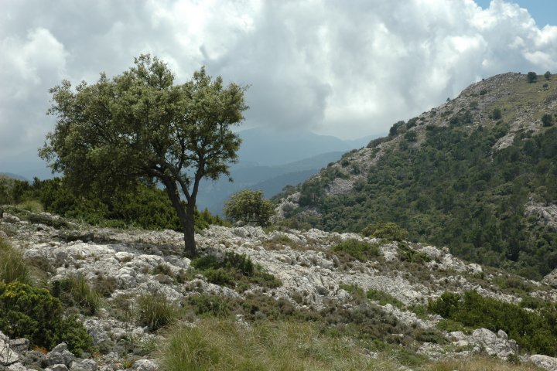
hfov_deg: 30.5
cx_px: 278
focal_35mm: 66
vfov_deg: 20.6
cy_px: 186
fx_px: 1021
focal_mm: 44
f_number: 10
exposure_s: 1/400
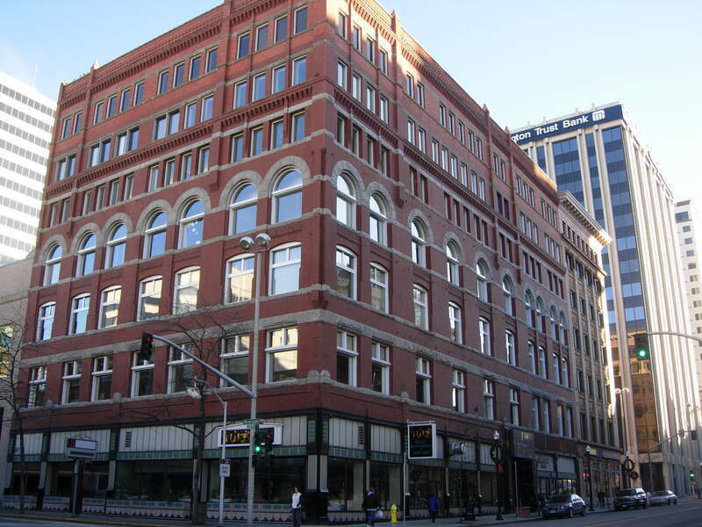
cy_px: 264
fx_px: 730
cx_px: 351
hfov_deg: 51.4
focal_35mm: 36
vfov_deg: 39.7
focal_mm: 7.5
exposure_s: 1/111
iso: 50
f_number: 3.8
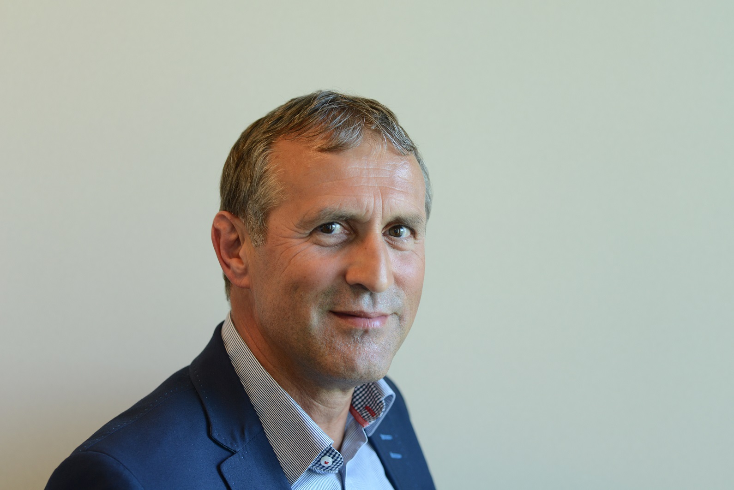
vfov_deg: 16.1
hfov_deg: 23.9
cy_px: 245
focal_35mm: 85
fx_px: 1734
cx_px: 367
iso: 400
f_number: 4
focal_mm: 85
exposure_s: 1/60
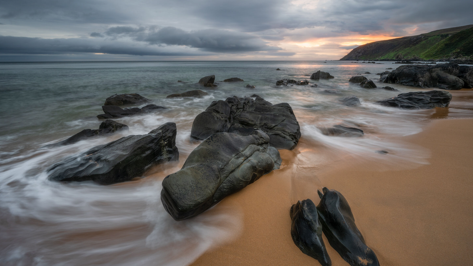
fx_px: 195
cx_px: 240
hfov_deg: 101.0
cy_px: 138
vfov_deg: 68.6
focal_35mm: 16
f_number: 14
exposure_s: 1.3
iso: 100
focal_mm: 14.5
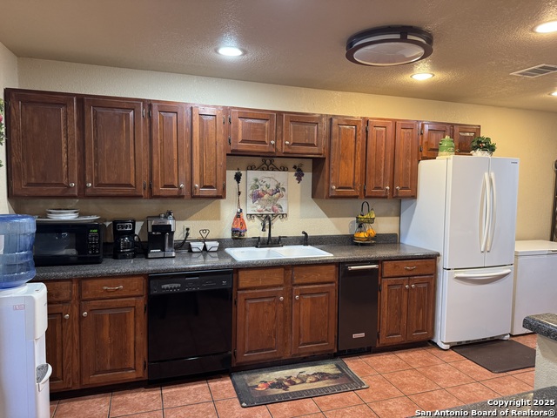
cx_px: 278
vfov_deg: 56.8
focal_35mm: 24
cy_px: 209
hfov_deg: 71.6
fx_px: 386
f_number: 1.78
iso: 250
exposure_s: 1/60
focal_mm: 6.76
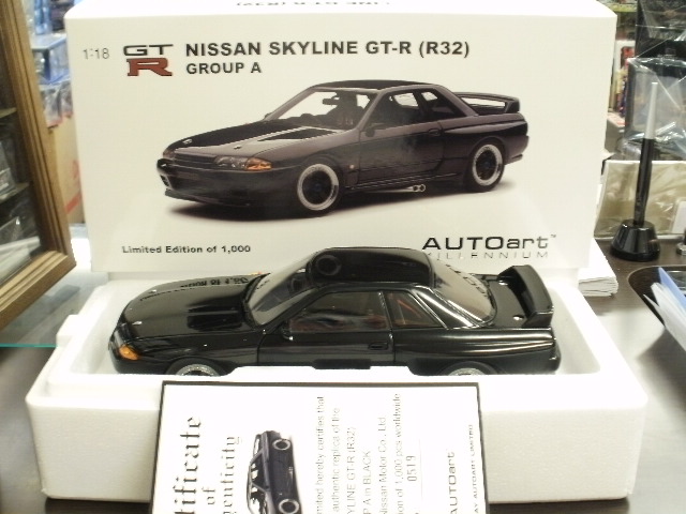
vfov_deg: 32.9
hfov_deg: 42.9
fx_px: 872
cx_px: 343
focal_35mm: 44
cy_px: 257
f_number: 4
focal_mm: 7.7
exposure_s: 1/5
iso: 125
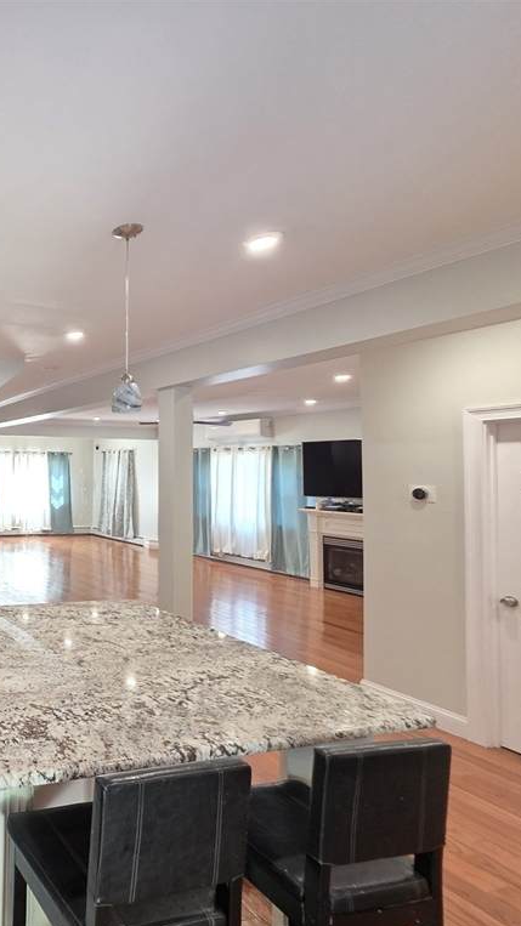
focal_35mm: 19
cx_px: -73
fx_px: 467
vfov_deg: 89.6
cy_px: 465
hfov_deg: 43.0
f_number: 1.9
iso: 250
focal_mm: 2.2
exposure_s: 1/60
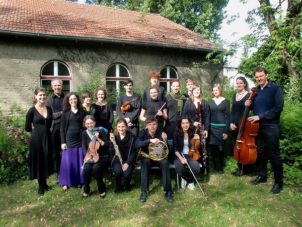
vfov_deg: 53.1
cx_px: 151
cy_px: 114
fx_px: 227
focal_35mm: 26
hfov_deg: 67.3
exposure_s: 1/160
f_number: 2.6
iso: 64
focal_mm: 4.65
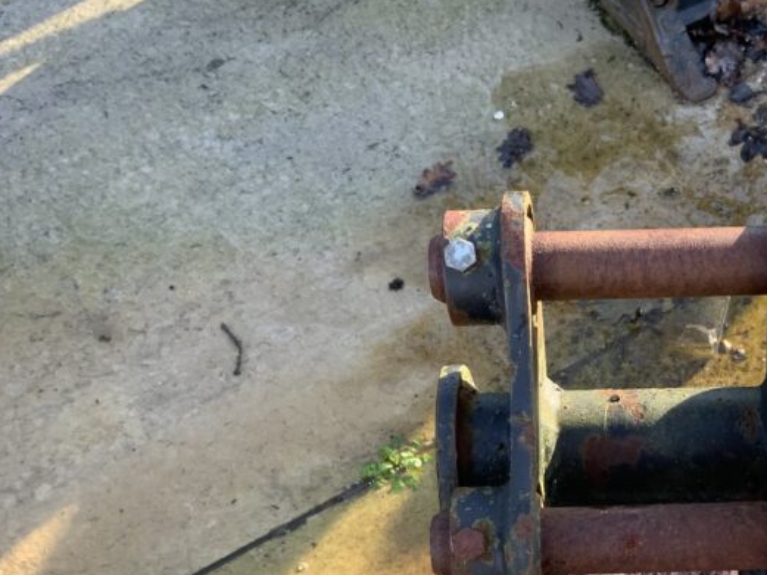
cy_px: 499
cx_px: 646
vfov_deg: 25.0
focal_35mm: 57
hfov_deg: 32.6
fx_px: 1263
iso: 20
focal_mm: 3
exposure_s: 1/122
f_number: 1.8
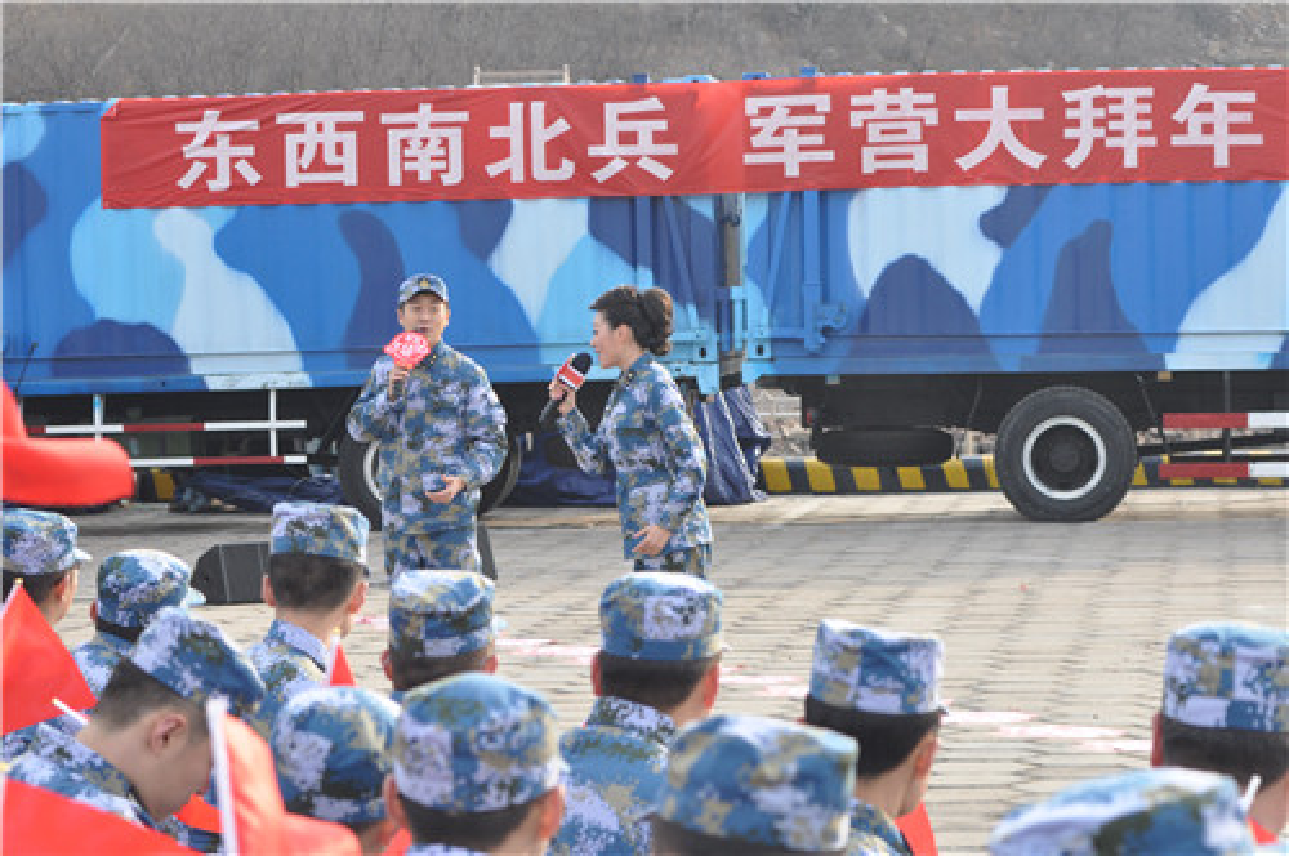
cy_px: 428
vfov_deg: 11.4
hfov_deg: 17.1
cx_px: 644
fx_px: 4291
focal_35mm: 120
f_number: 5.6
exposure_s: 1/500
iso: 640
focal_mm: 80
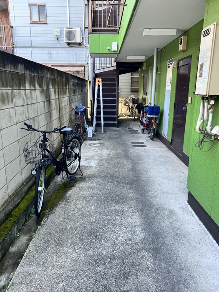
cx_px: 110
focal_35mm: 26
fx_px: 219
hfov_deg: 53.1
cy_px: 146
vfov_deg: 67.3
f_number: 1.5
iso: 40
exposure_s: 1/121
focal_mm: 5.7
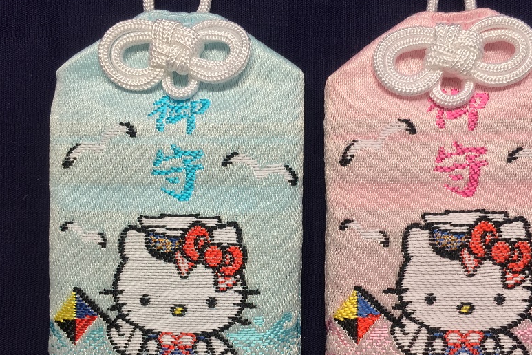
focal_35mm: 39
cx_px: 315
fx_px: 577
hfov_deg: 49.3
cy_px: 226
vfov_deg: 34.0
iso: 40
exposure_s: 1/33
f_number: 2.2
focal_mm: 4.15
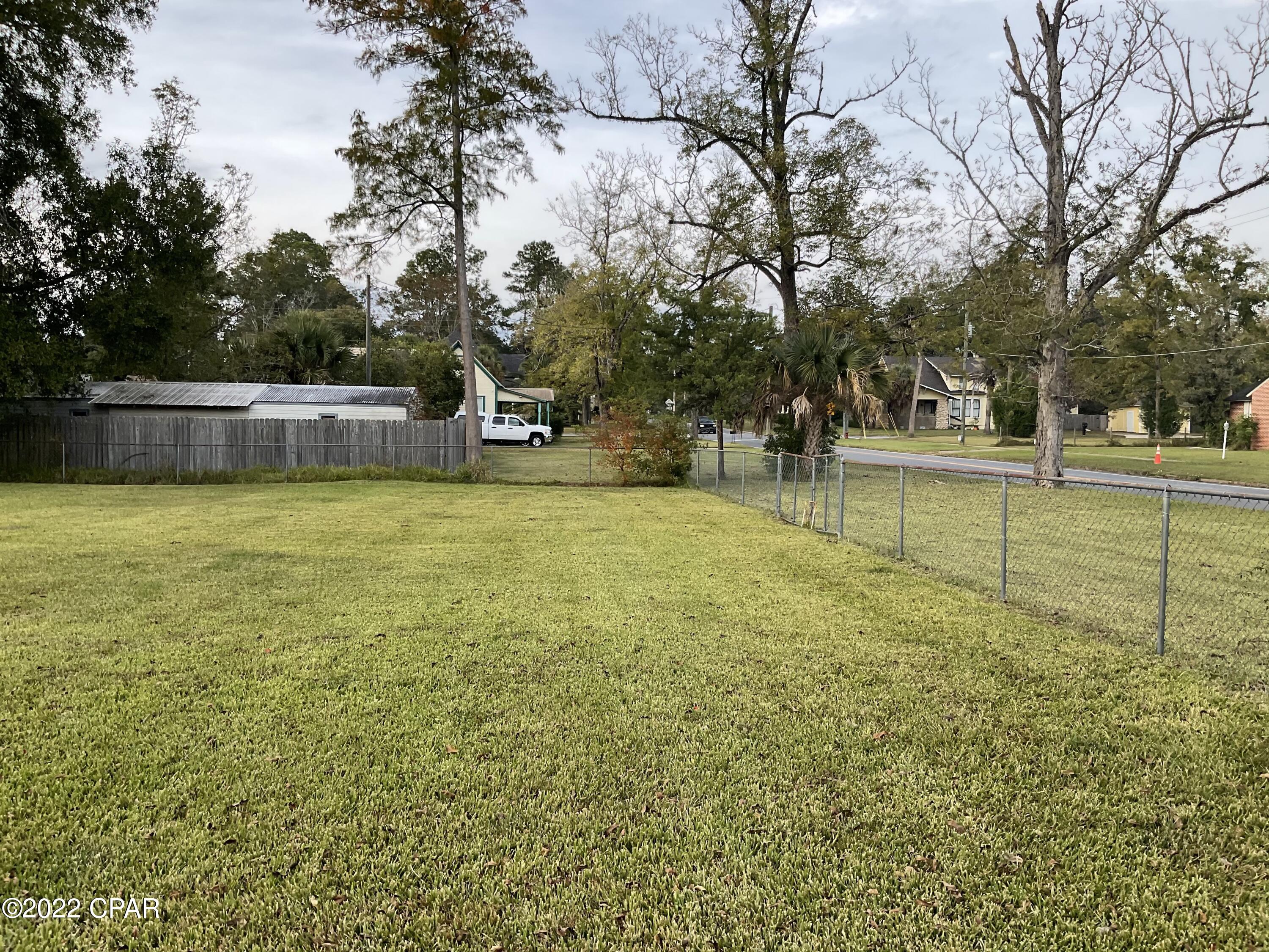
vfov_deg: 48.2
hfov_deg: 61.7
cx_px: 634
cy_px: 476
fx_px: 1063
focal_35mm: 29
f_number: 1.8
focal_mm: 3
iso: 16
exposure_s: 1/457
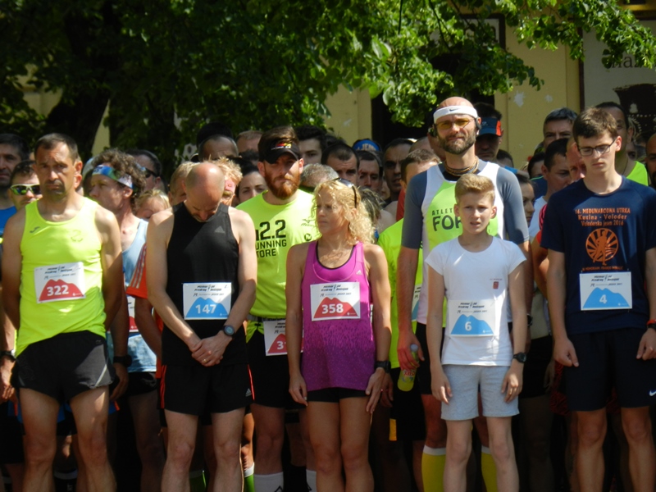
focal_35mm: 578
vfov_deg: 2.6
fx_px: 10954
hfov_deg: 3.4
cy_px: 246
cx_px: 328
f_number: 5.7
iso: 160
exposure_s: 1/500
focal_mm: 102.8
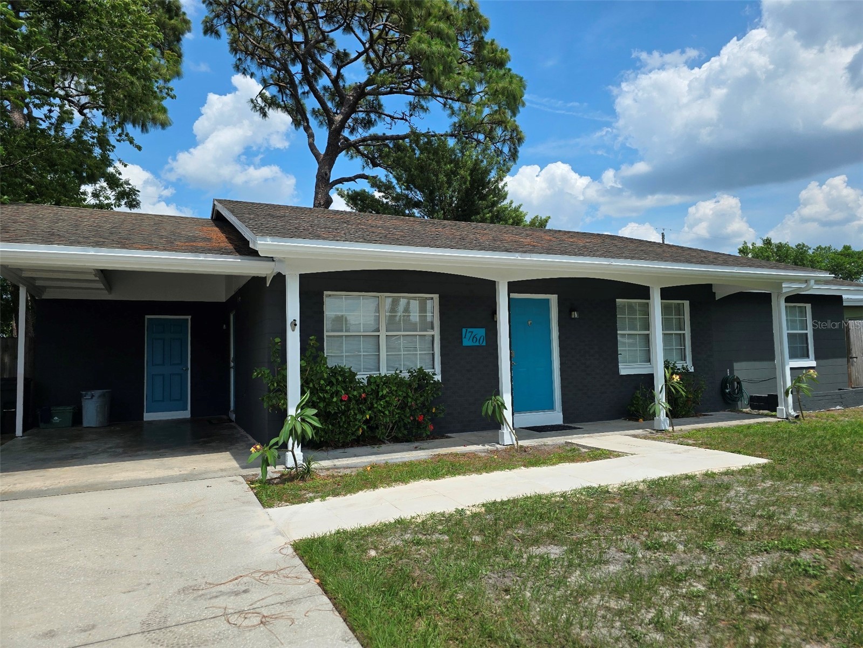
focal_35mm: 23
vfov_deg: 58.9
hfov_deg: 73.9
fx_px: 573
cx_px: 432
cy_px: 324
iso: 12
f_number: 1.7
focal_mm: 6.3
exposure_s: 1/919
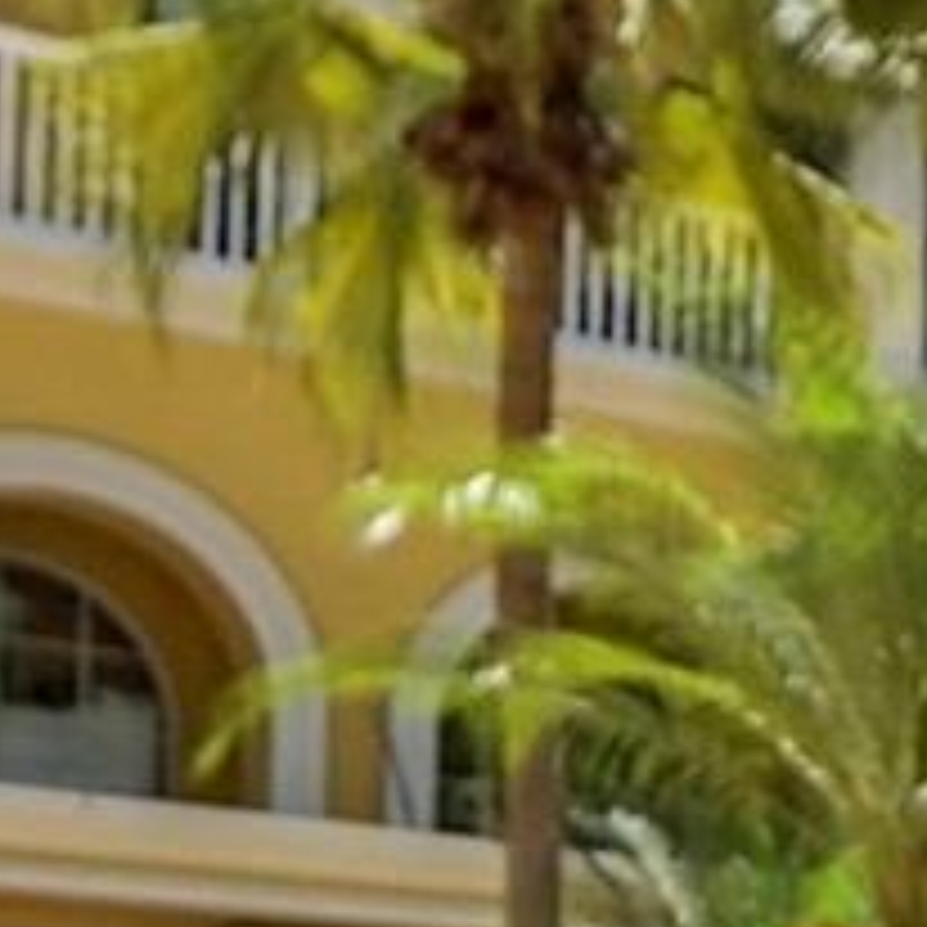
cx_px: 1980
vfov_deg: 17.5
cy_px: 659
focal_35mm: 99
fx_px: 2999
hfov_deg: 14.1
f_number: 4.5
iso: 500
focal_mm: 10
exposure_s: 1/1600
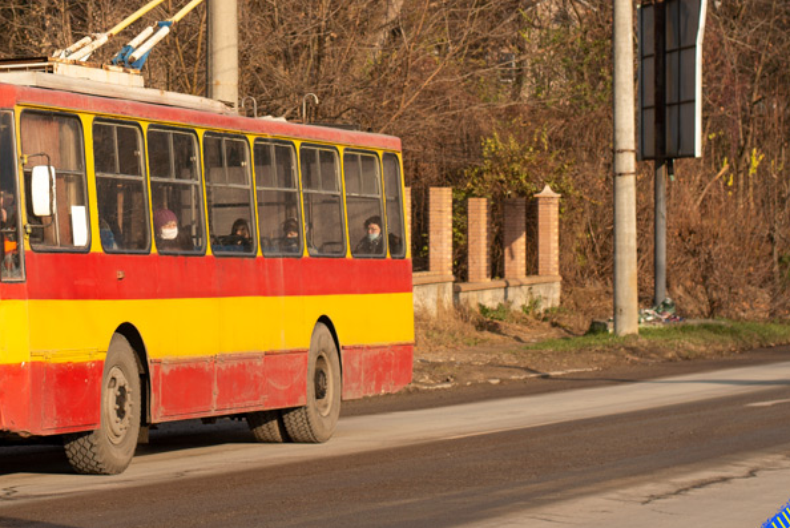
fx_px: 2218
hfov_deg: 19.8
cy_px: 75
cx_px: 94
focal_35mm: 101
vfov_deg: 13.5
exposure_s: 1/500
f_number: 4.5
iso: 100
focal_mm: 50
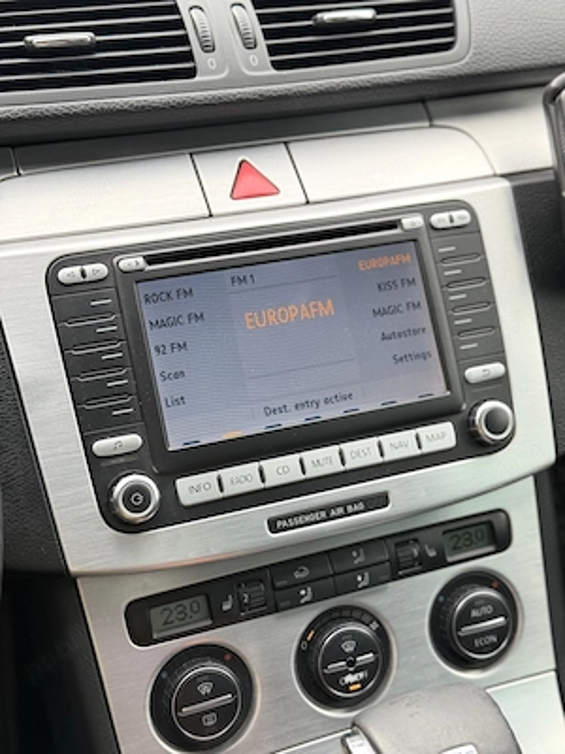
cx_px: 282
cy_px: 377
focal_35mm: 48
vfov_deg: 39.7
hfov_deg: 30.3
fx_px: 1045
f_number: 1.78
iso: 80
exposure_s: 1/279
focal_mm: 6.76
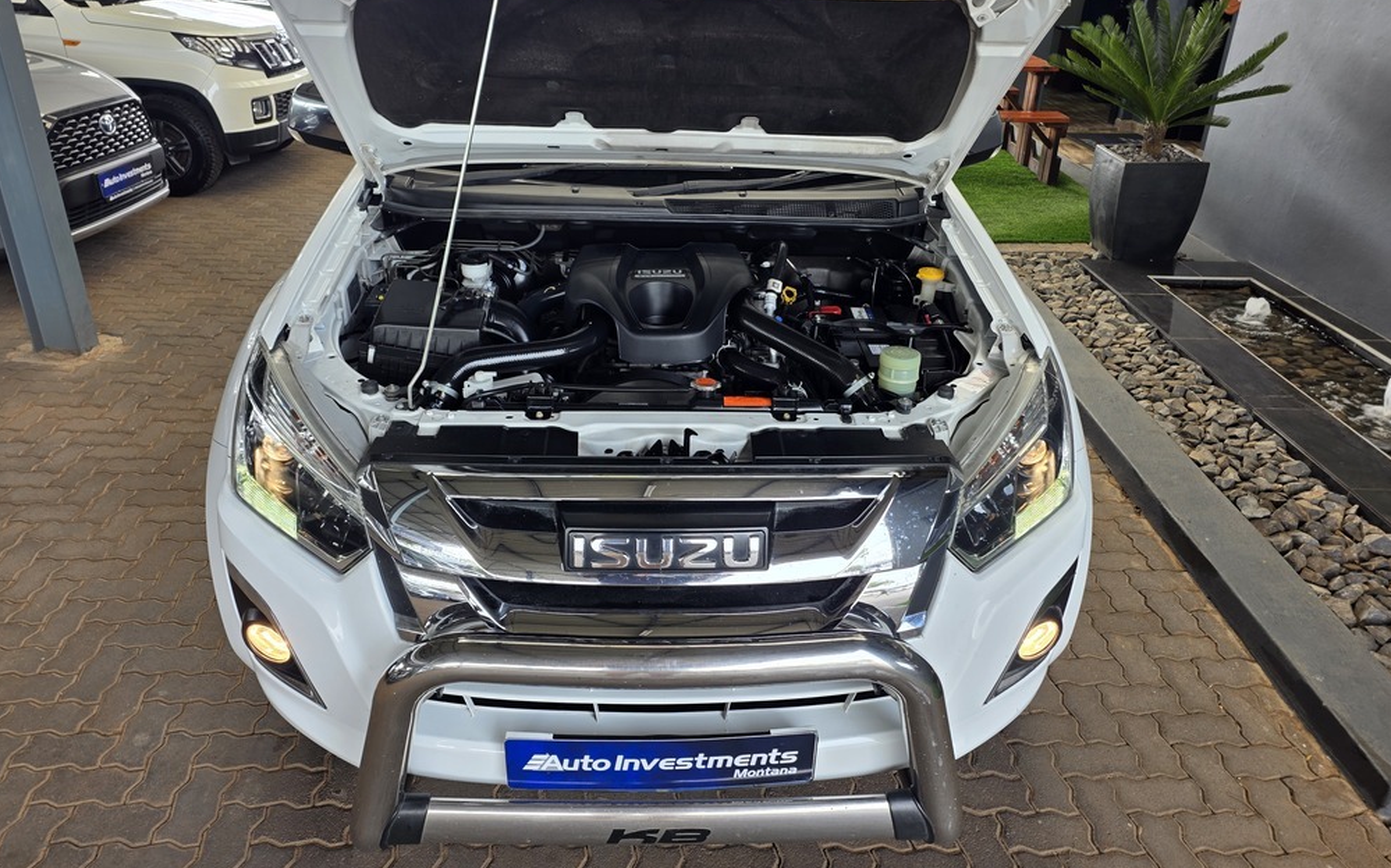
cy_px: 359
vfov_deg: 49.0
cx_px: 682
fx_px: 948
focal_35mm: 25
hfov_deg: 72.5
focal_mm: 6.25
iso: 12
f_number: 1.7
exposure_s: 1/51
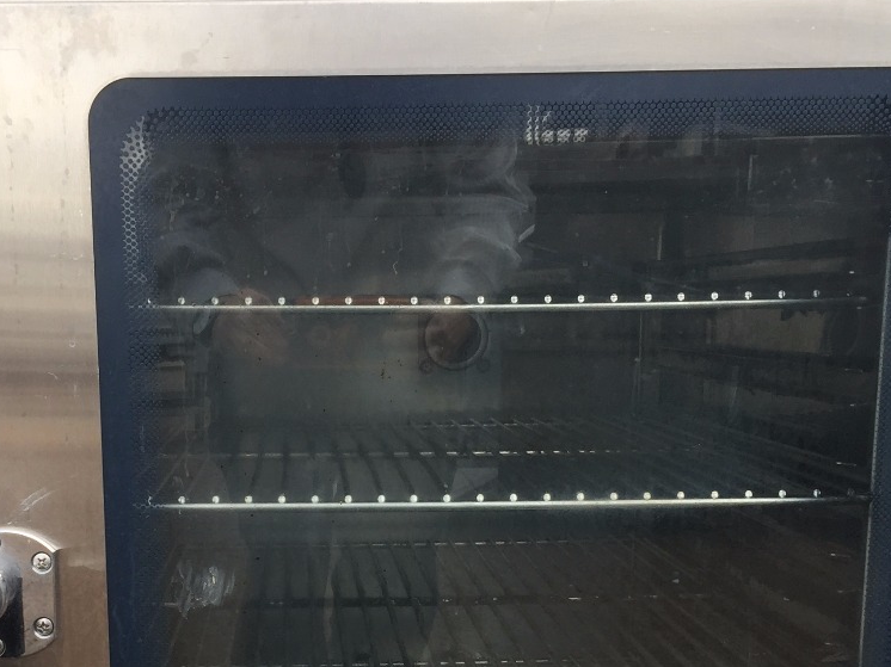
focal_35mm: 56
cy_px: 619
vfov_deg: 25.2
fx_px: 1441
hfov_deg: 34.1
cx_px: 312
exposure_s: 1/324
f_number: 2.2
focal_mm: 4.15
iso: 32
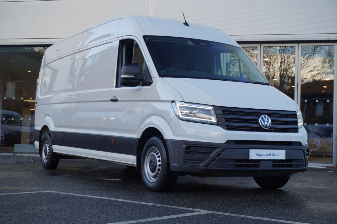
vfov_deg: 23.7
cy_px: 112
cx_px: 168
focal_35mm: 57
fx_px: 533
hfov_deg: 35.1
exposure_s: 1/60
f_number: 5.6
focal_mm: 38
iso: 125
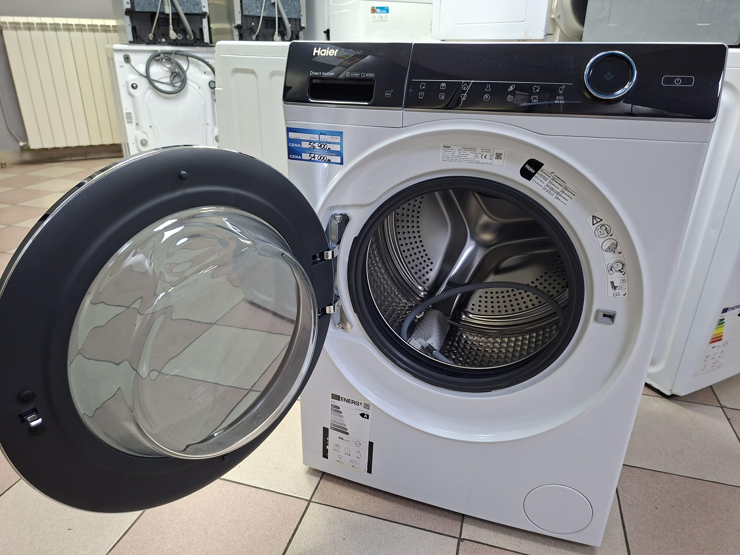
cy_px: 278
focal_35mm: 23
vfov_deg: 58.9
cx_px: 370
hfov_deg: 73.9
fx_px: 492
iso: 320
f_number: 1.8
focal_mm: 5.54
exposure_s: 1/50
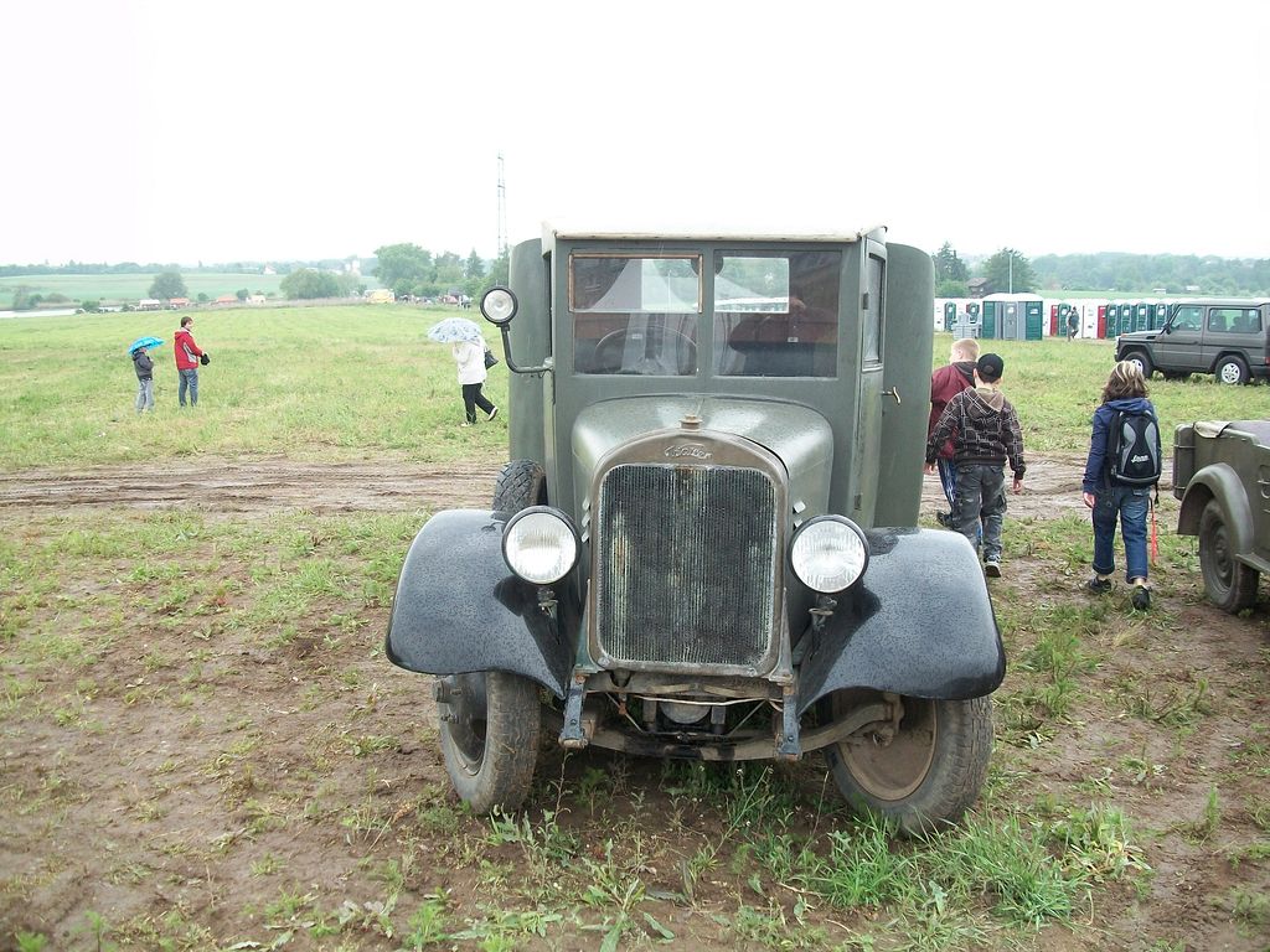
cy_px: 476
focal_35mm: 32
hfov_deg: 56.8
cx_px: 635
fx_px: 1174
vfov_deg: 44.2
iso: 80
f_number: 2.9
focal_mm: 5.7
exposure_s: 1/200
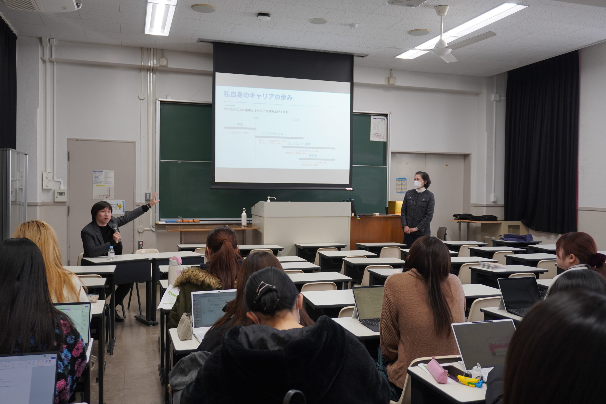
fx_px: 530
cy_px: 202
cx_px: 303
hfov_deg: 59.5
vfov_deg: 41.7
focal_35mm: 32
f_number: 4
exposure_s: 1/60
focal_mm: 21
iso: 250
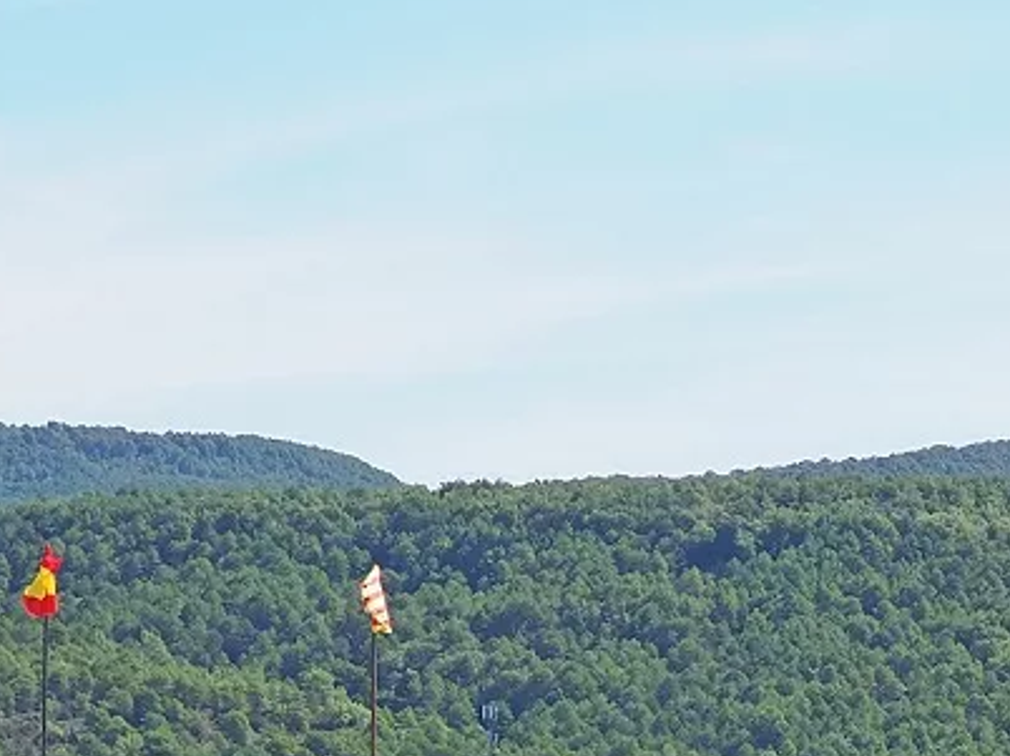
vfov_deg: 5.8
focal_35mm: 253
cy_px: 1257
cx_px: 1119
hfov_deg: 7.8
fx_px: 7377
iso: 200
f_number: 5
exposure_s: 1/800
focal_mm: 28
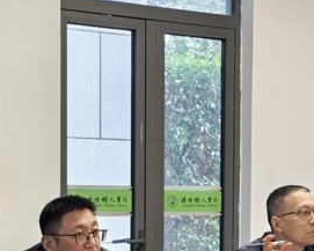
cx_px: 293
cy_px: 250
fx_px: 1246
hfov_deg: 14.2
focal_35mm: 134
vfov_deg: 11.4
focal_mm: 5.75
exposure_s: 1/60
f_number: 2
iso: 250
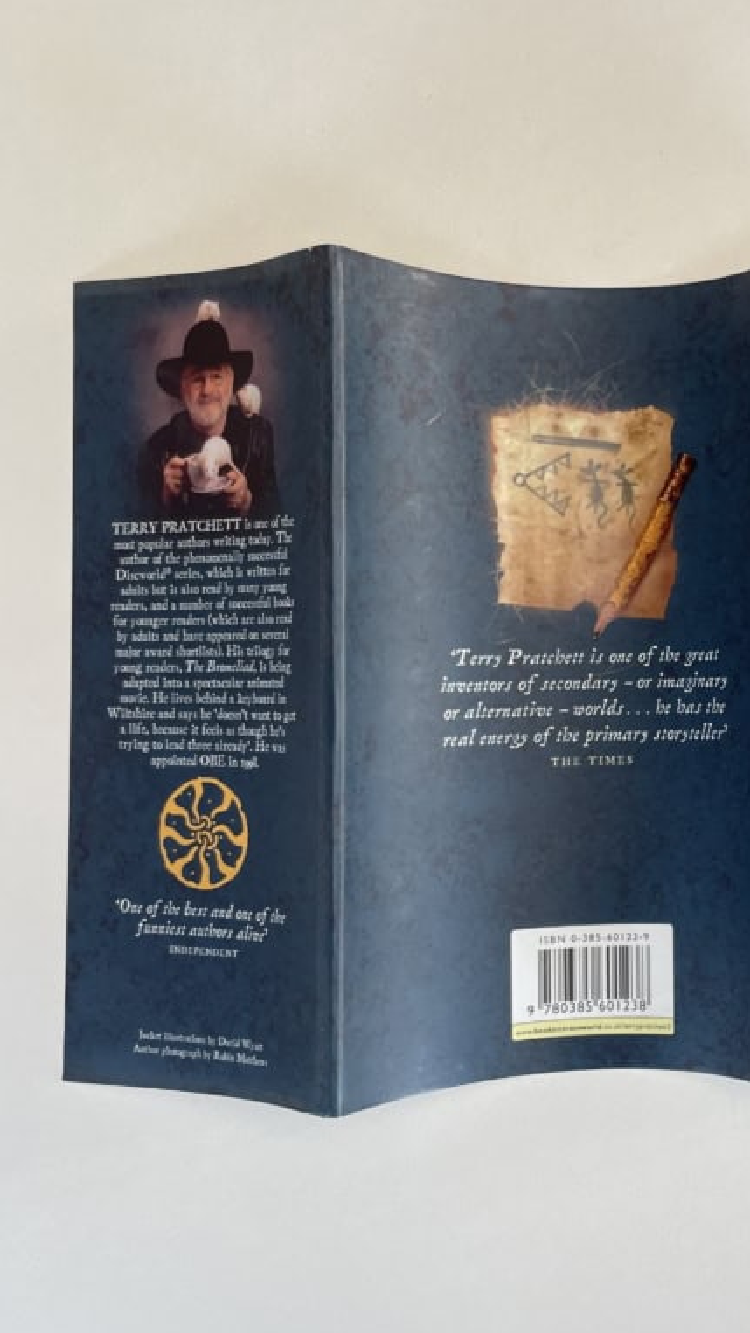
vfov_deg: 52.8
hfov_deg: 28.4
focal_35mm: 38
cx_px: 823
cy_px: 667
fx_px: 1344
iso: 40
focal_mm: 4.2
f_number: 1.6
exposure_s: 1/121
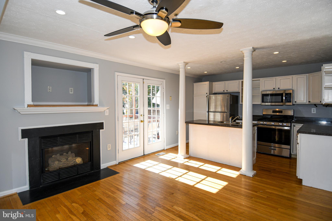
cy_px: 110
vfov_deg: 67.4
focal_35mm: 18
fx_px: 166
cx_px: 166
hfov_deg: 90.0
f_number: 4
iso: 100
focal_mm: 12
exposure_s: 1/250
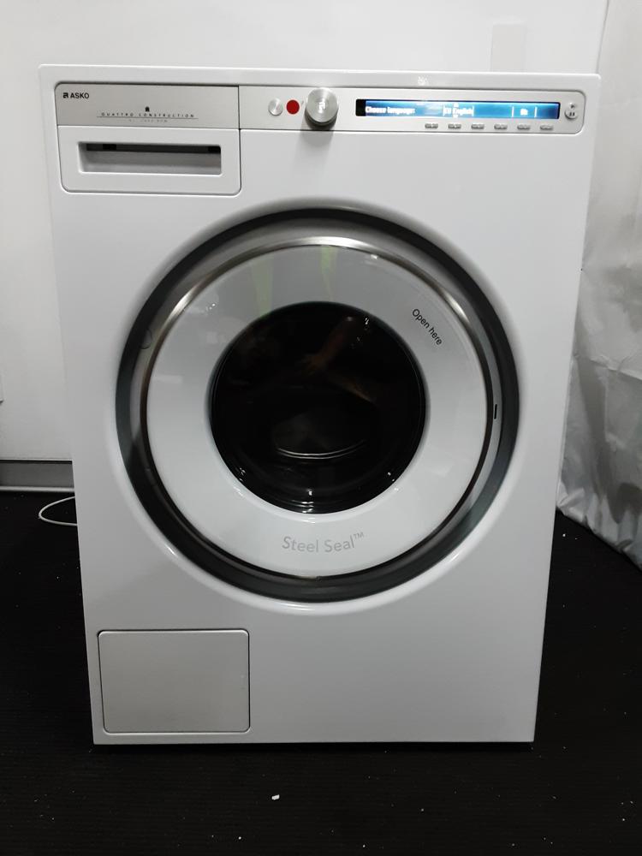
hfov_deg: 49.7
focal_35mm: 28
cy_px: 428
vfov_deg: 63.4
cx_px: 321
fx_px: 692
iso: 125
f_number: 1.9
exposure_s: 1/50
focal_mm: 2.9
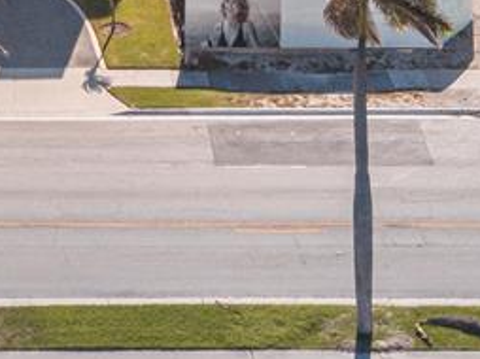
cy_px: -311
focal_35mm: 105
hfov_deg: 18.7
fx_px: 1455
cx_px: 140
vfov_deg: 12.7
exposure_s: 1/2000
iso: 100
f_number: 2.2
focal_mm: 4.73
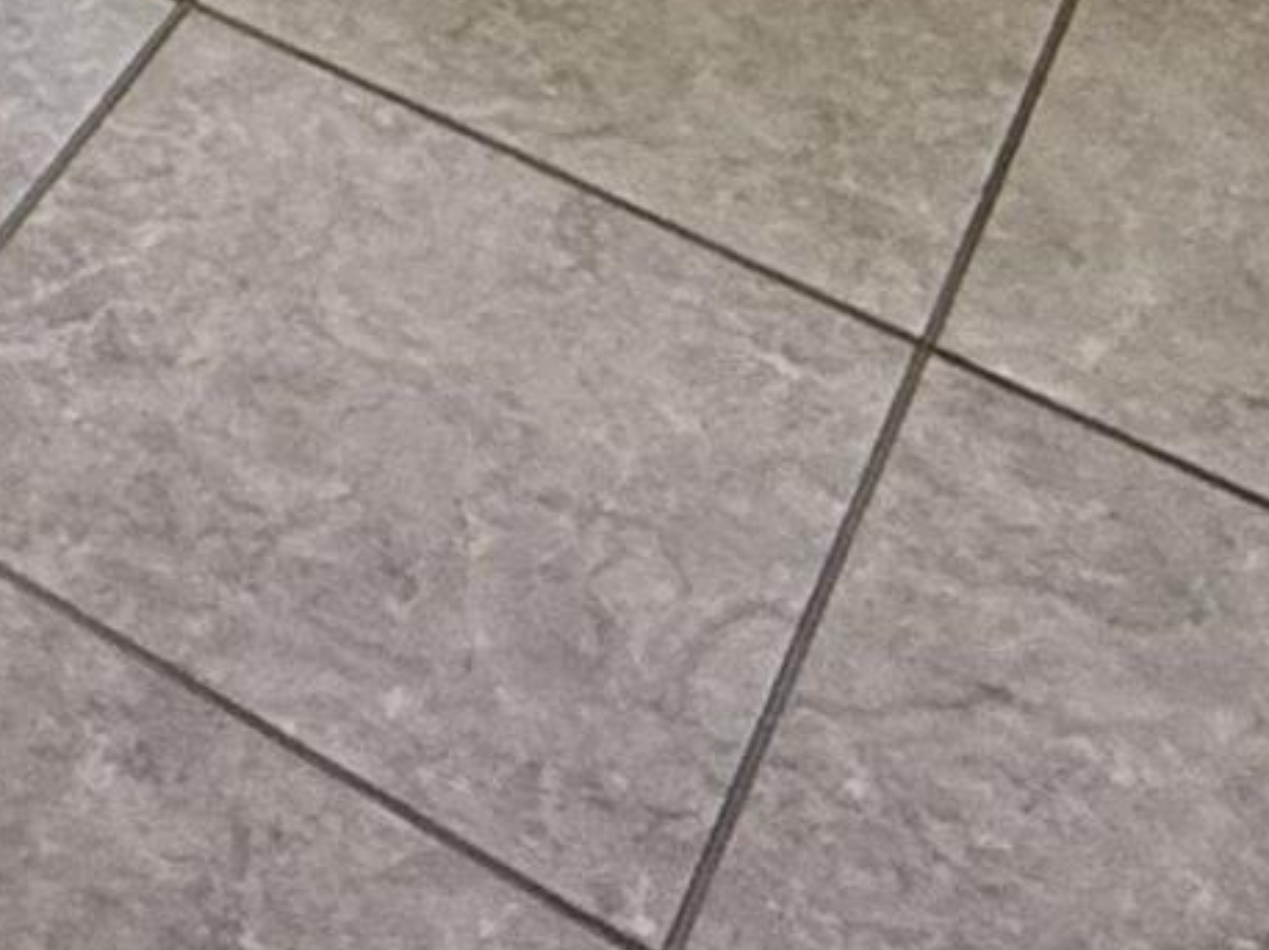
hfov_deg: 18.7
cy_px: -1903
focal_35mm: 94
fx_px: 3444
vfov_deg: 10.7
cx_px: -571
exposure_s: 1/120
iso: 400
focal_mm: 2.22
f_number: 2.2
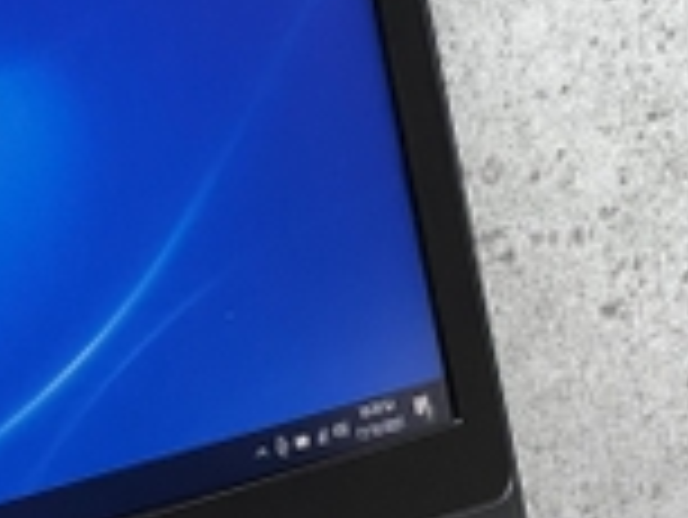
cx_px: -166
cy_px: 757
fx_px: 4814
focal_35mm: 242
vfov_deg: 6.1
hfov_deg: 8.1
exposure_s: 1/50
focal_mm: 9
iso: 320
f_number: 2.8
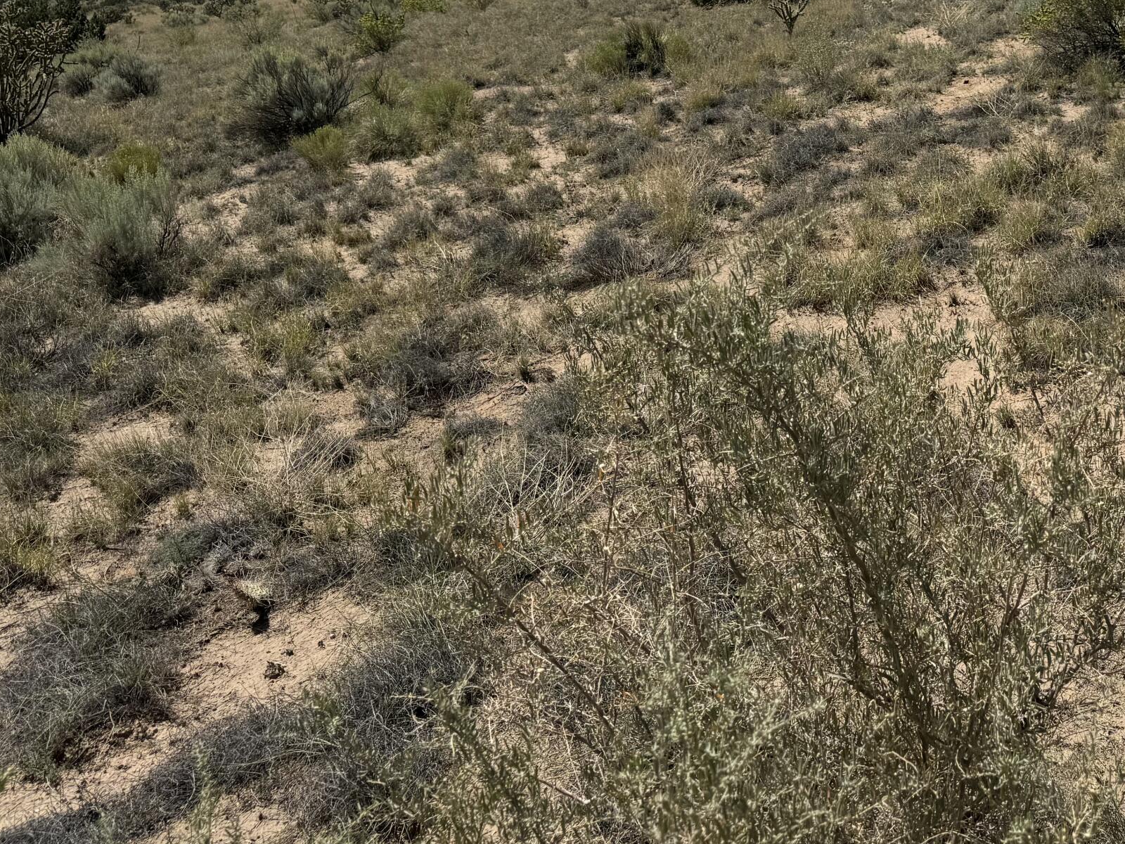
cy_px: 172
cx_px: 908
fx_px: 1462
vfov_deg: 31.4
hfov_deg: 40.3
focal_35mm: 45
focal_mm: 6.76
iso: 80
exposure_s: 1/7937
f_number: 1.78
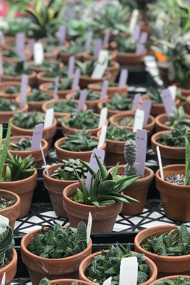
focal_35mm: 82
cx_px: 133
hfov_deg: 16.6
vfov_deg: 24.7
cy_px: 180
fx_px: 649
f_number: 2.8
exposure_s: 1/60
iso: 50
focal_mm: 6.6
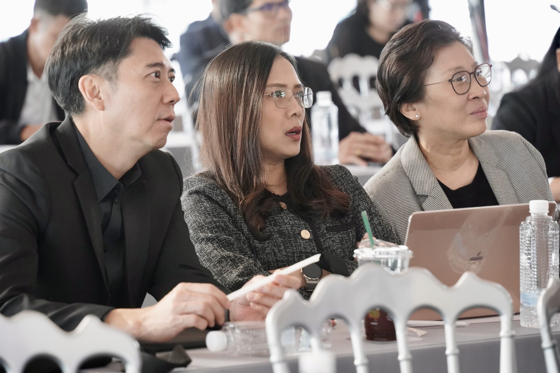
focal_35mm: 200
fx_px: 3111
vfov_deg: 6.9
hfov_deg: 10.3
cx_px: 280
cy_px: 186
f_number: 5.6
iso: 5000
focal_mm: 200
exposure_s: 1/125
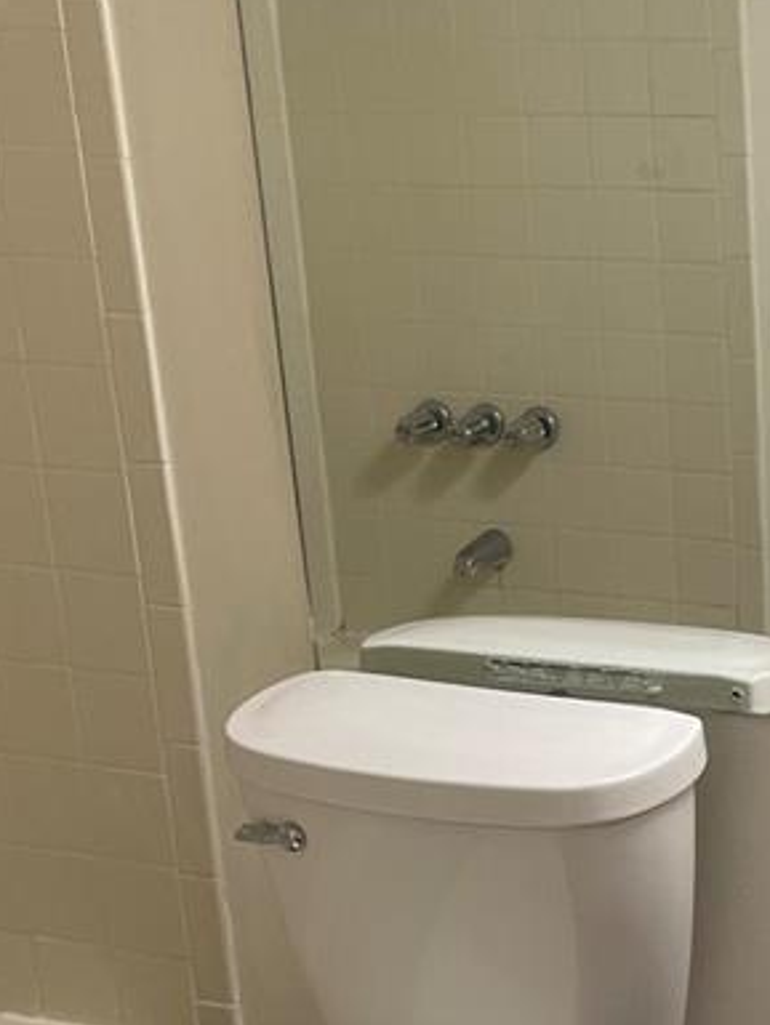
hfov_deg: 17.6
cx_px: 845
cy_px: 711
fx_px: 2401
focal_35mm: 81
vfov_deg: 24.0
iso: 100
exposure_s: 1/120
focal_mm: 4.2
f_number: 1.6
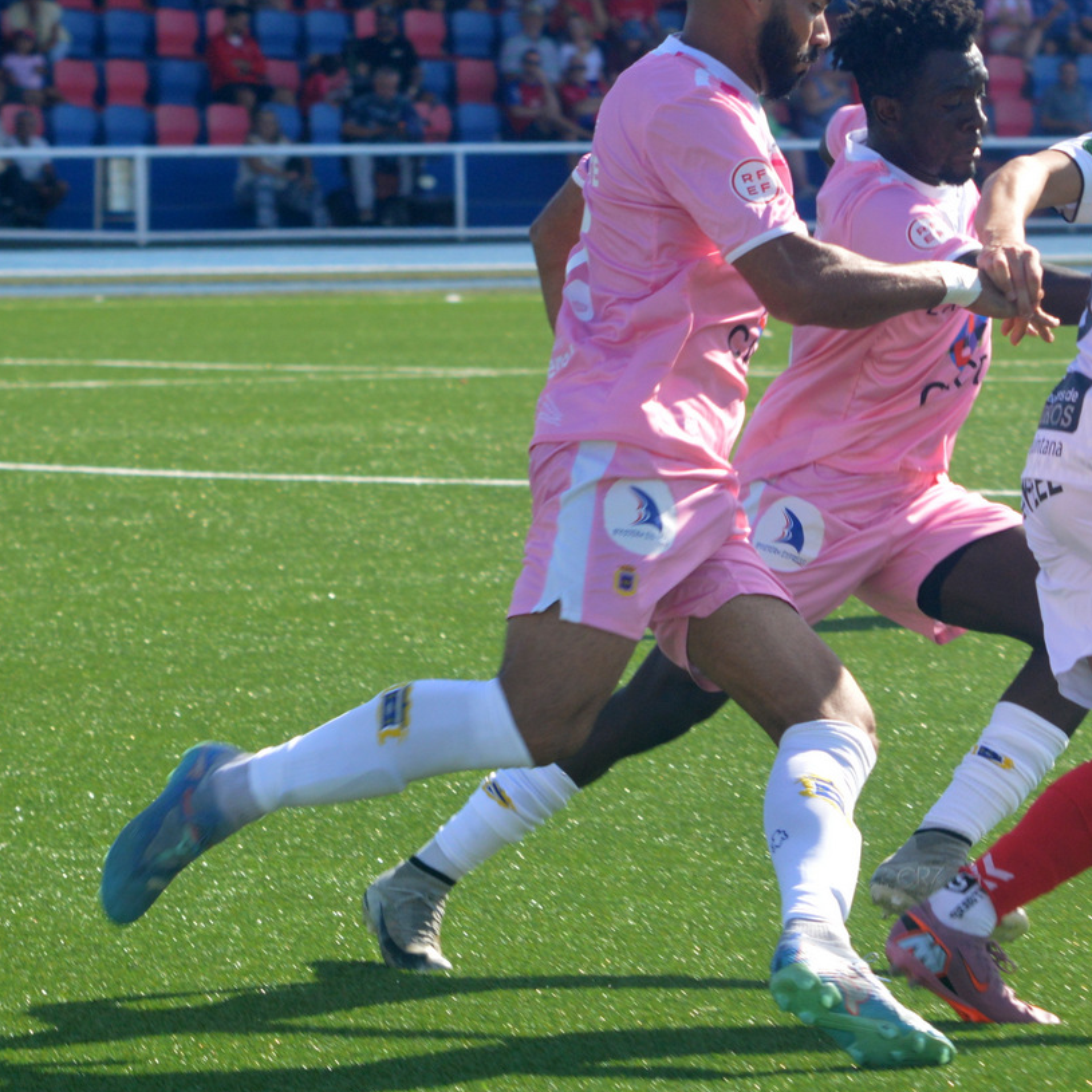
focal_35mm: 328
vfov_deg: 5.3
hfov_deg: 5.3
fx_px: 11706
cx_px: 934
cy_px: 478
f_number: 9
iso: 400
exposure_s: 1/640
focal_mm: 140
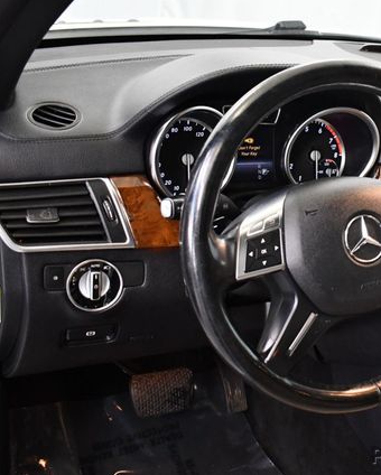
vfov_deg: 36.6
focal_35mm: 51
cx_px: 357
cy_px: 238
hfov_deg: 28.4
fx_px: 718
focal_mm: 18
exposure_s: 1/100
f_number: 3.5
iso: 3200
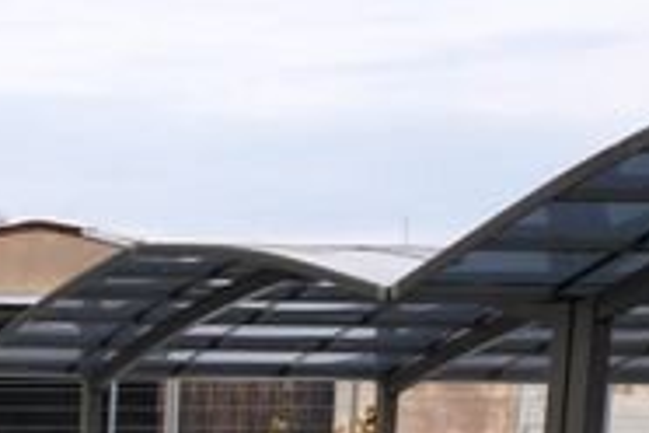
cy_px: 1018
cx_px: -837
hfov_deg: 11.4
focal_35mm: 154
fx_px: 2776
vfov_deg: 8.2
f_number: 8
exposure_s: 1/250
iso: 100
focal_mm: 28
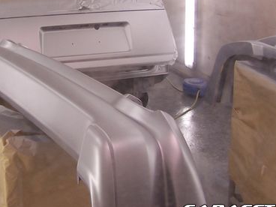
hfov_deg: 29.0
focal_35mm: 66
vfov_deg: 21.9
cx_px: 71
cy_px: 36
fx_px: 526
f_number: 2.8
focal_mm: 6.3
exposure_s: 1/30
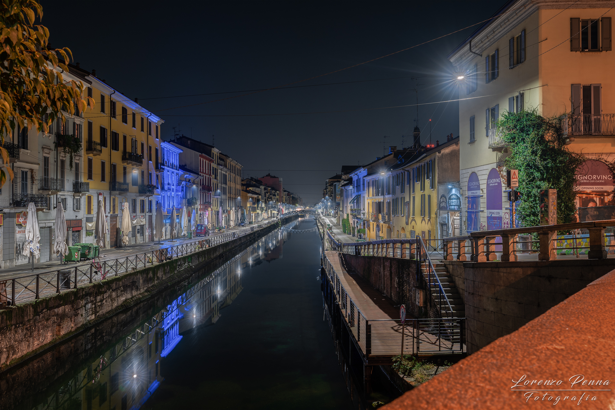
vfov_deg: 37.9
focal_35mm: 35
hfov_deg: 54.4
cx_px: 308
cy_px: 205
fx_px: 598
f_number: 7.1
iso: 100
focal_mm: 35
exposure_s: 30
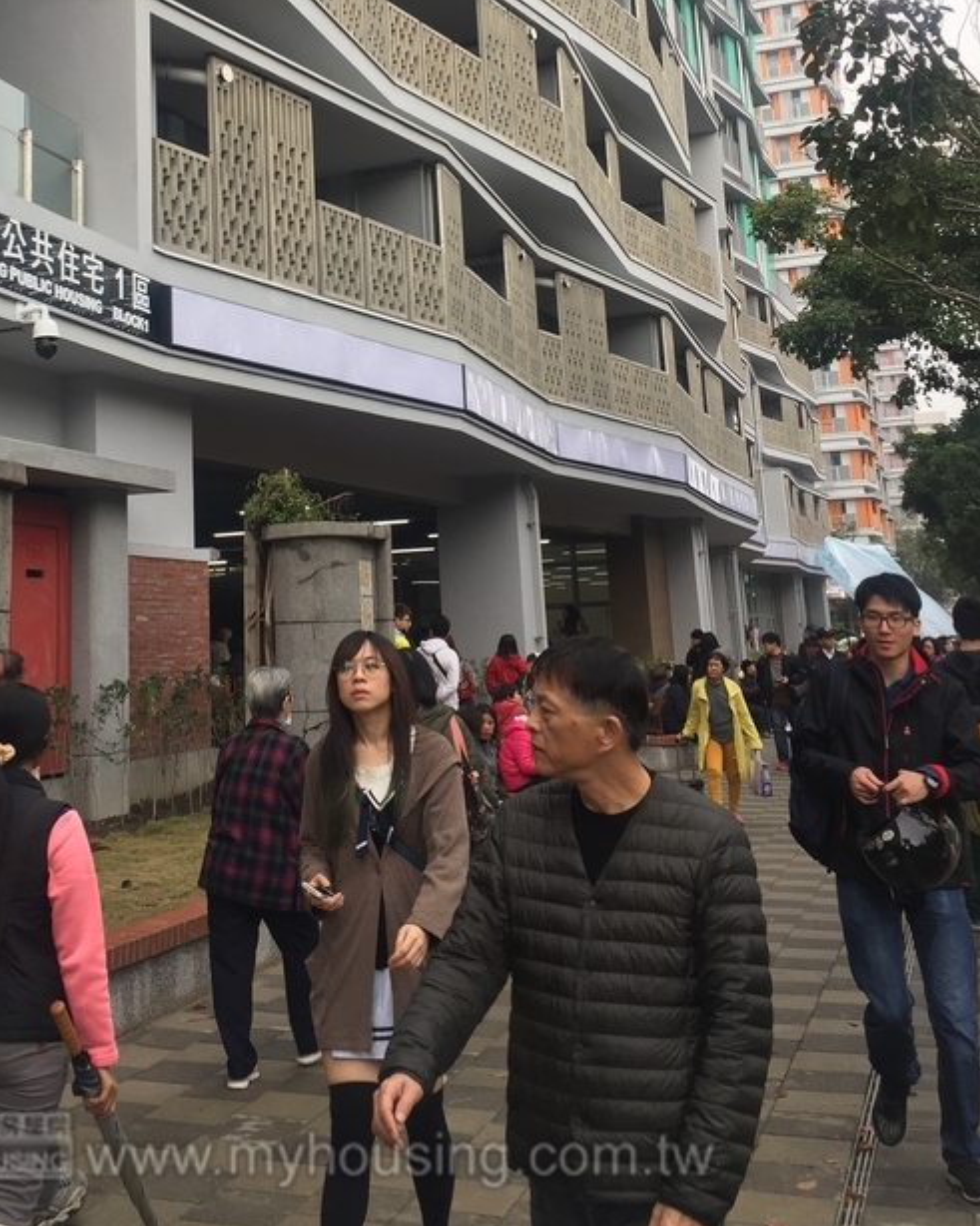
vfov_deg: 41.6
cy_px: 308
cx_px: 307
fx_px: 1559
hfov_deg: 34.5
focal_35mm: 43
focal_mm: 4.15
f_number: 2.2
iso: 32
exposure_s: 1/186
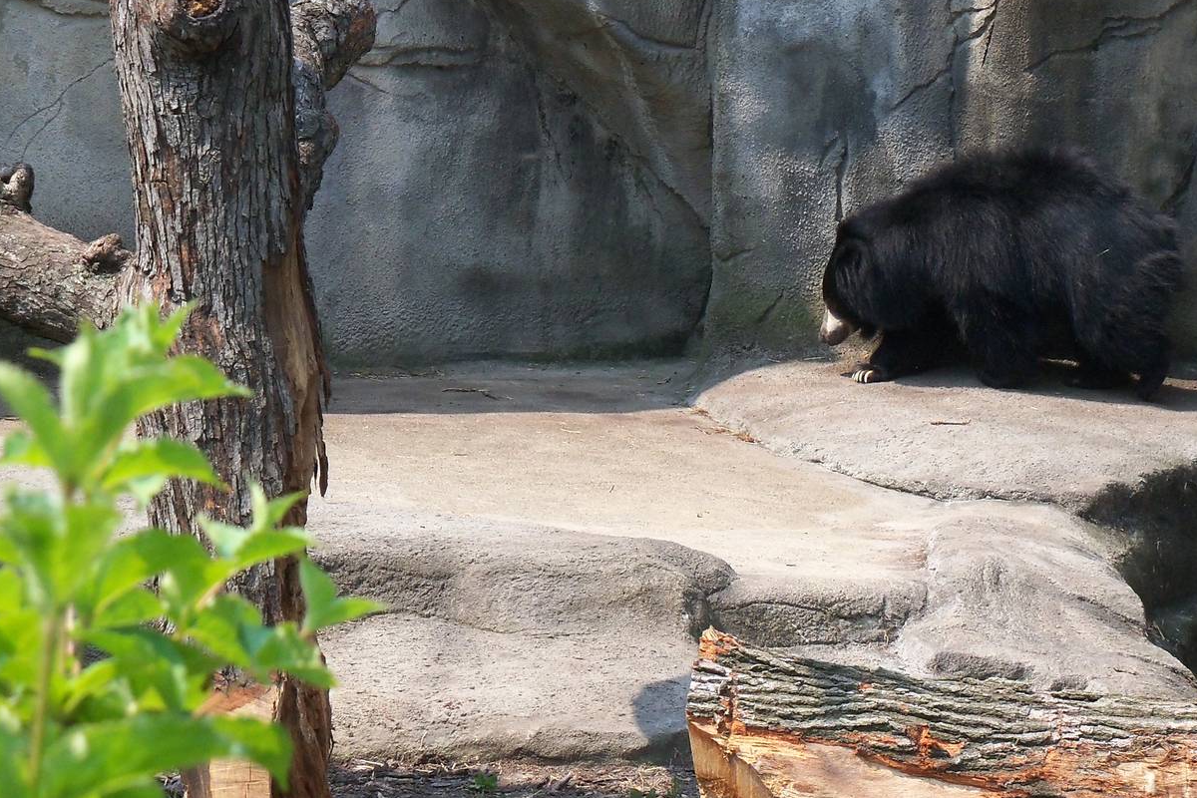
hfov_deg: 14.0
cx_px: 729
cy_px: 330
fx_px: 4887
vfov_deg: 9.3
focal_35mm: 147
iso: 200
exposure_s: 1/640
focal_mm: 18.8
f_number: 4.2
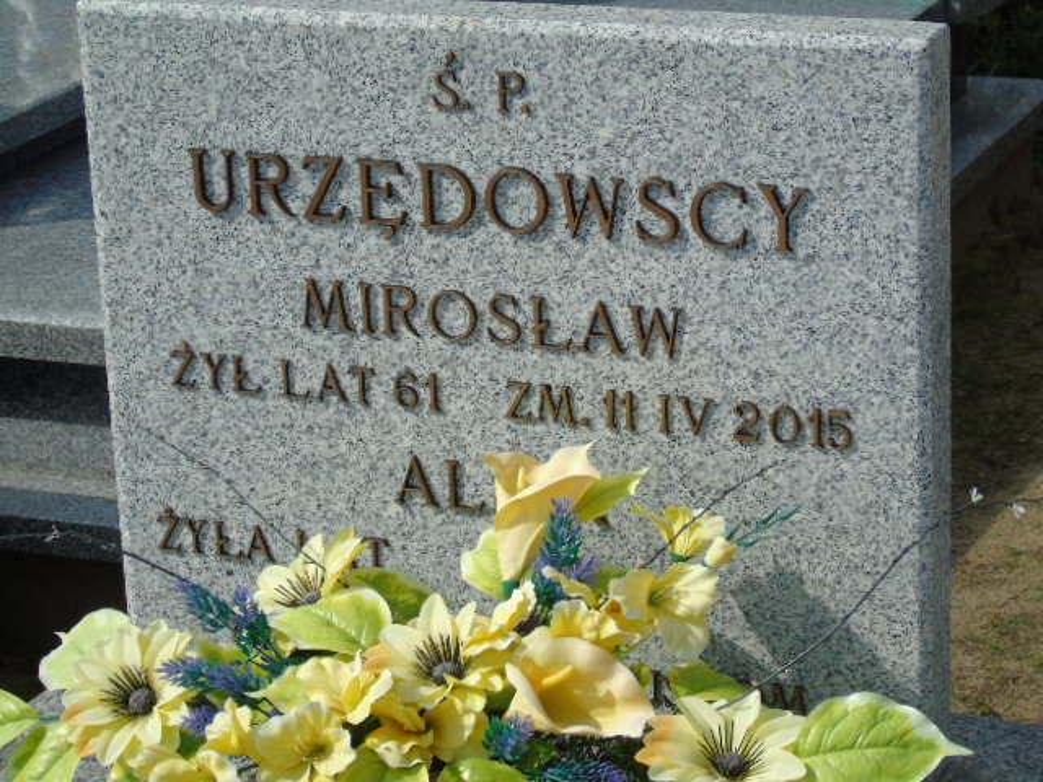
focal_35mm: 108
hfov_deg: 18.2
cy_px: 391
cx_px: 522
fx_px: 3254
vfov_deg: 13.7
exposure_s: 1/640
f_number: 4.4
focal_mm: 19
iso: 80
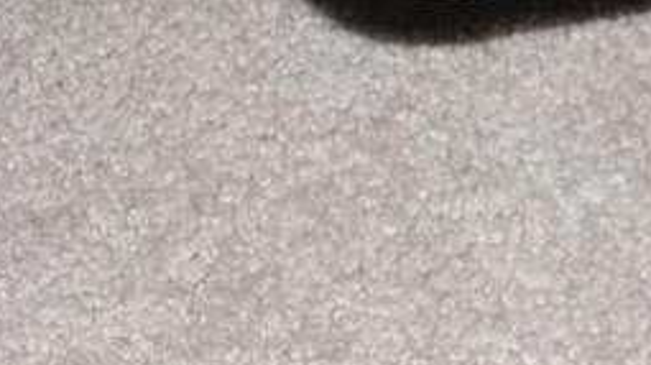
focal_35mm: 219
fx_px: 3778
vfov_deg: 5.5
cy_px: -15
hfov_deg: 9.6
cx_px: 965
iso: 200
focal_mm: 15.82
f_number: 3.5
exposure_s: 1/60
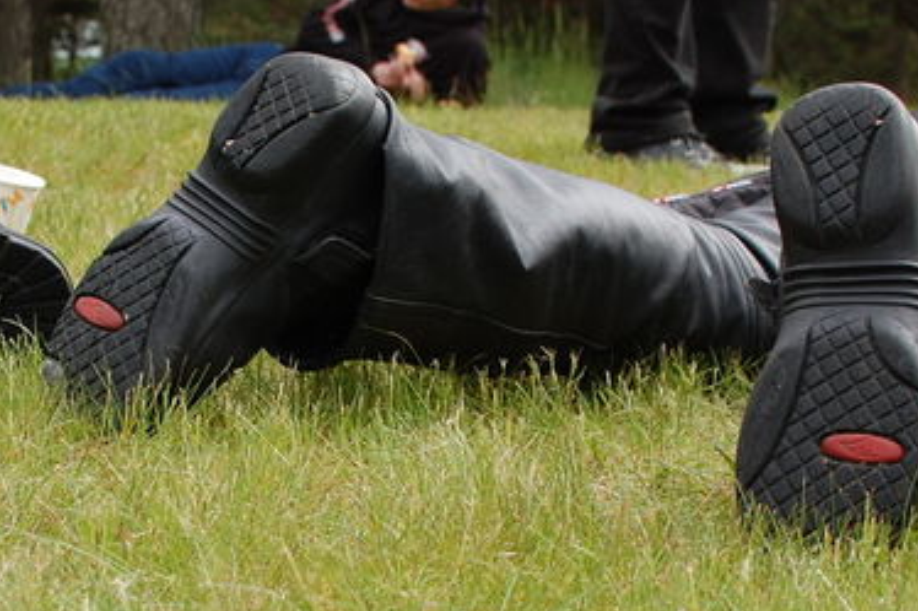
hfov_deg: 18.1
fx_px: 2856
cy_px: 467
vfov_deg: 12.2
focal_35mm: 112
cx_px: 230
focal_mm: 35
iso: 200
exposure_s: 1/200
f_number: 7.1
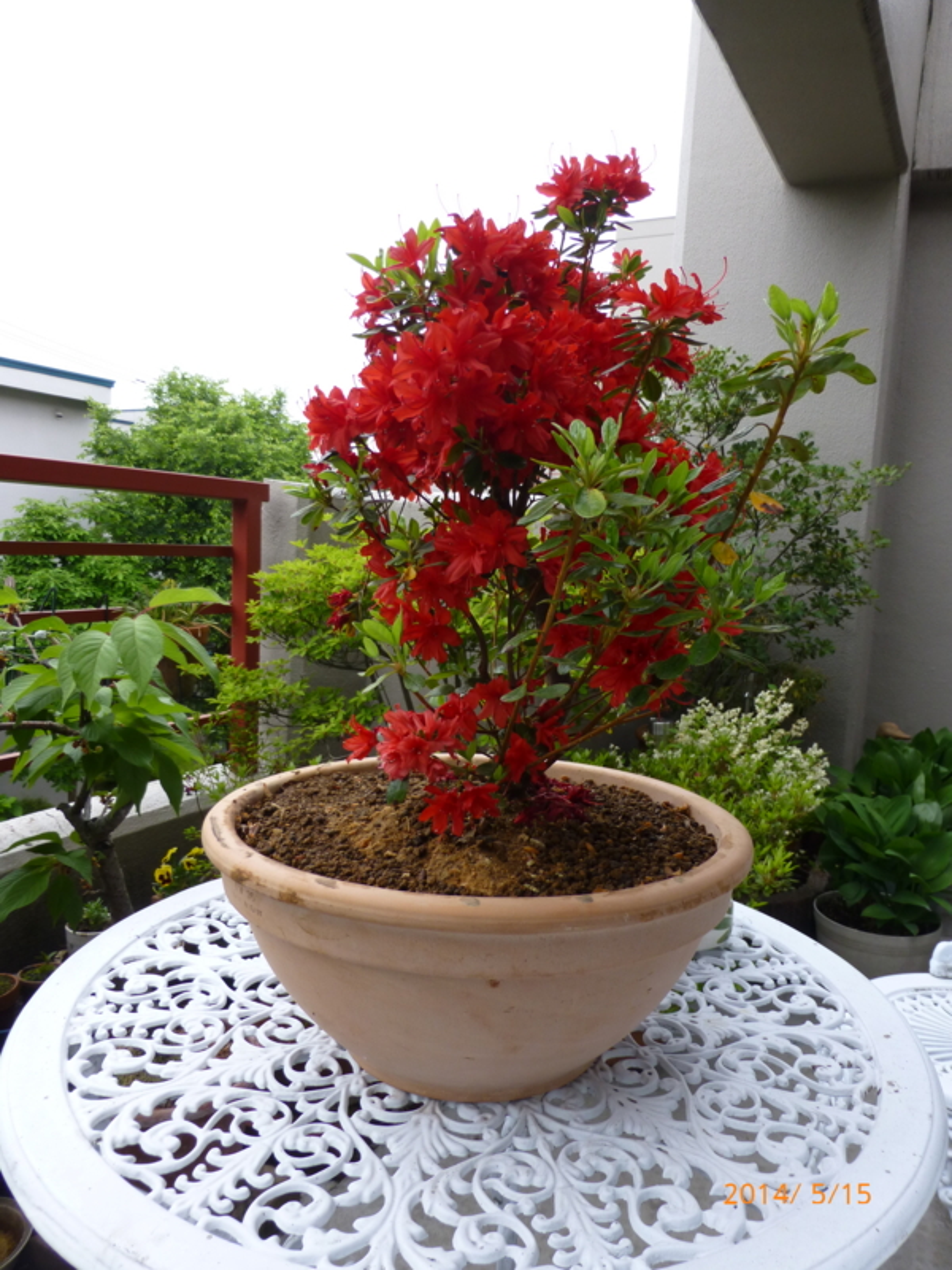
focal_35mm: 24
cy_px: 635
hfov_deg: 56.8
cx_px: 476
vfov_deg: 71.6
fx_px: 880
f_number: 3.3
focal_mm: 4.3
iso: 100
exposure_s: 1/80
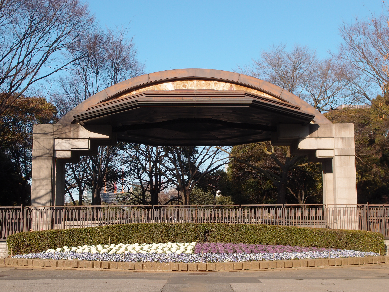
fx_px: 517
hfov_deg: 41.2
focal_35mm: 46
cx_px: 194
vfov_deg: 31.5
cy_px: 146
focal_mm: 9.87
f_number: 3.5
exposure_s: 1/640
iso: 100
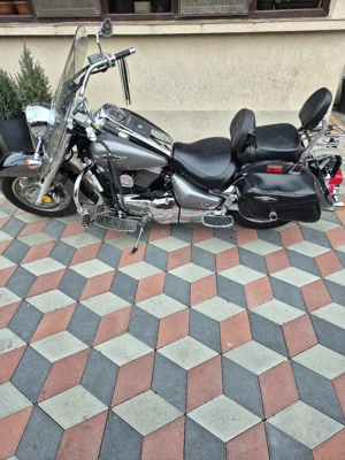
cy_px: 230
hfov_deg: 58.9
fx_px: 306
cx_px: 172
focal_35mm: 23
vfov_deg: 73.9
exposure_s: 1/500
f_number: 1.8
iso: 25
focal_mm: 5.4
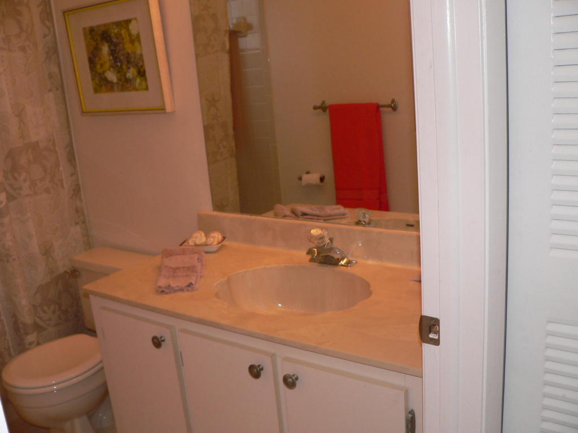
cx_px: 289
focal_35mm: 36
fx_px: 601
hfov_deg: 51.4
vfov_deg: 39.7
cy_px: 216
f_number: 3.3
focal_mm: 6
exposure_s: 1/60
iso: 100
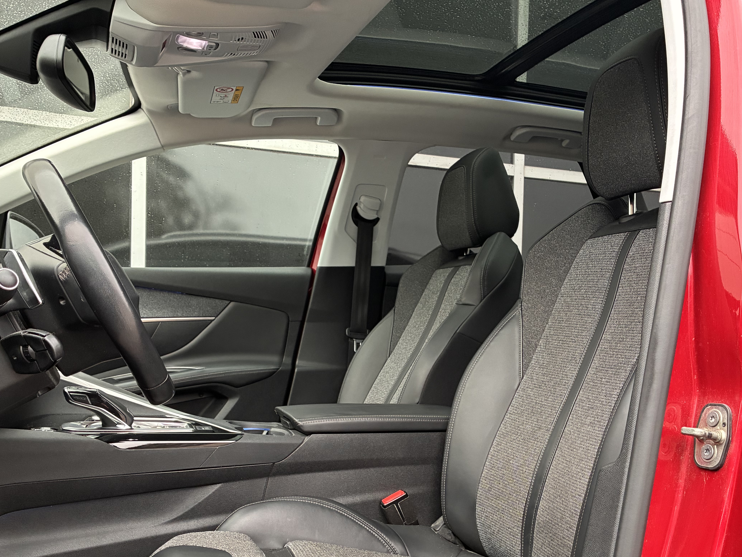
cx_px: 398
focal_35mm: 36
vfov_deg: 39.1
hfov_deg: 51.3
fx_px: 772
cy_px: 379
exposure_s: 1/60
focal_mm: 4.2
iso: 125
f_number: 1.64
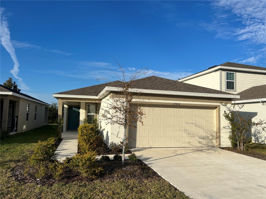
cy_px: 100
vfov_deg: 53.1
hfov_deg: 67.3
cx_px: 133
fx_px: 200
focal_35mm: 26
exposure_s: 1/6211
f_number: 1.5
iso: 50
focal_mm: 5.7
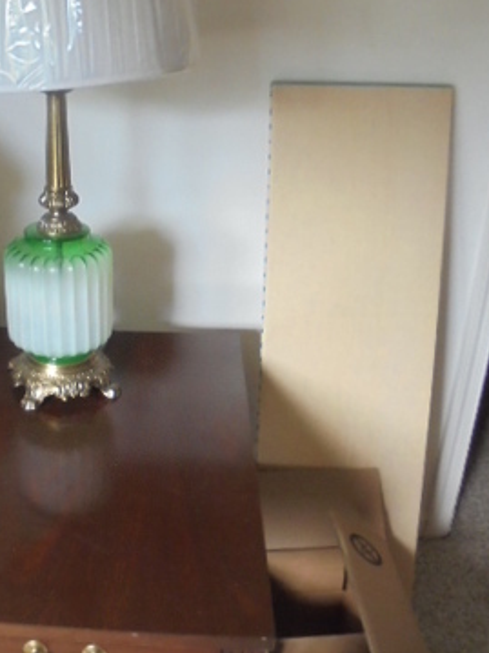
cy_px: 324
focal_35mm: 42
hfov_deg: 33.5
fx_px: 792
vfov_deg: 44.8
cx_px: 112
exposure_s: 1/30
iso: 400
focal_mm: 4.6
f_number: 3.5
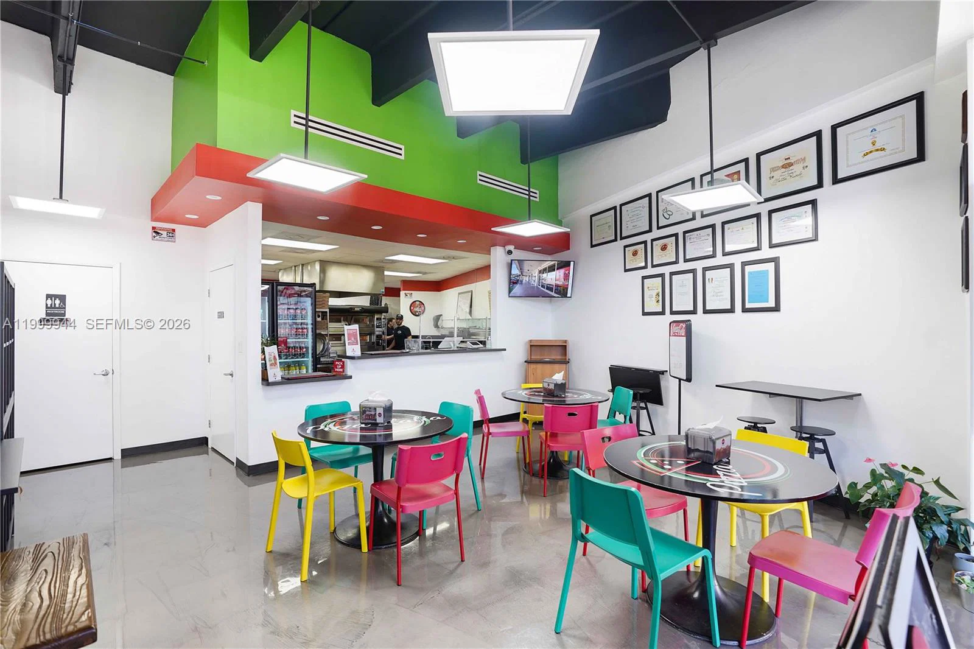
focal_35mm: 16
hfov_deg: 96.7
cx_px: 487
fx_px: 433
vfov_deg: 73.7
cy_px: 324
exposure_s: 1/100
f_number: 4
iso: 640
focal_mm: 16
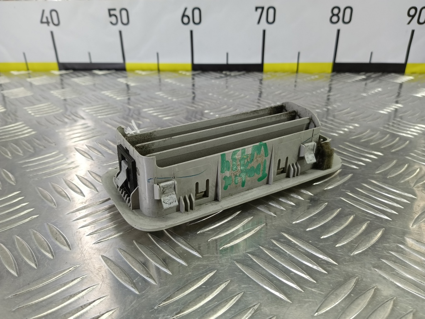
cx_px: 212
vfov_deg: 58.9
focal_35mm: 23
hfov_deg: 73.9
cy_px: 160
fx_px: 282
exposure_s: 1/50
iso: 124
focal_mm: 4.11
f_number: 1.6
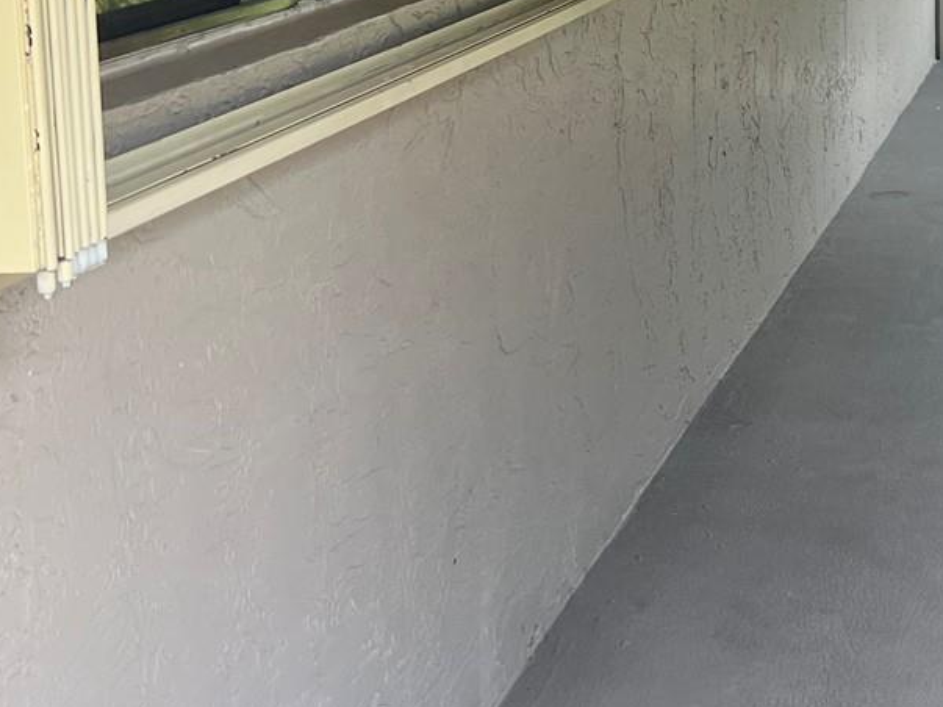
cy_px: -48
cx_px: 1215
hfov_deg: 24.6
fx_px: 1879
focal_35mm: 69
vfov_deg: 20.4
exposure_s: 1/294
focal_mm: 5.7
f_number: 1.5
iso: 50
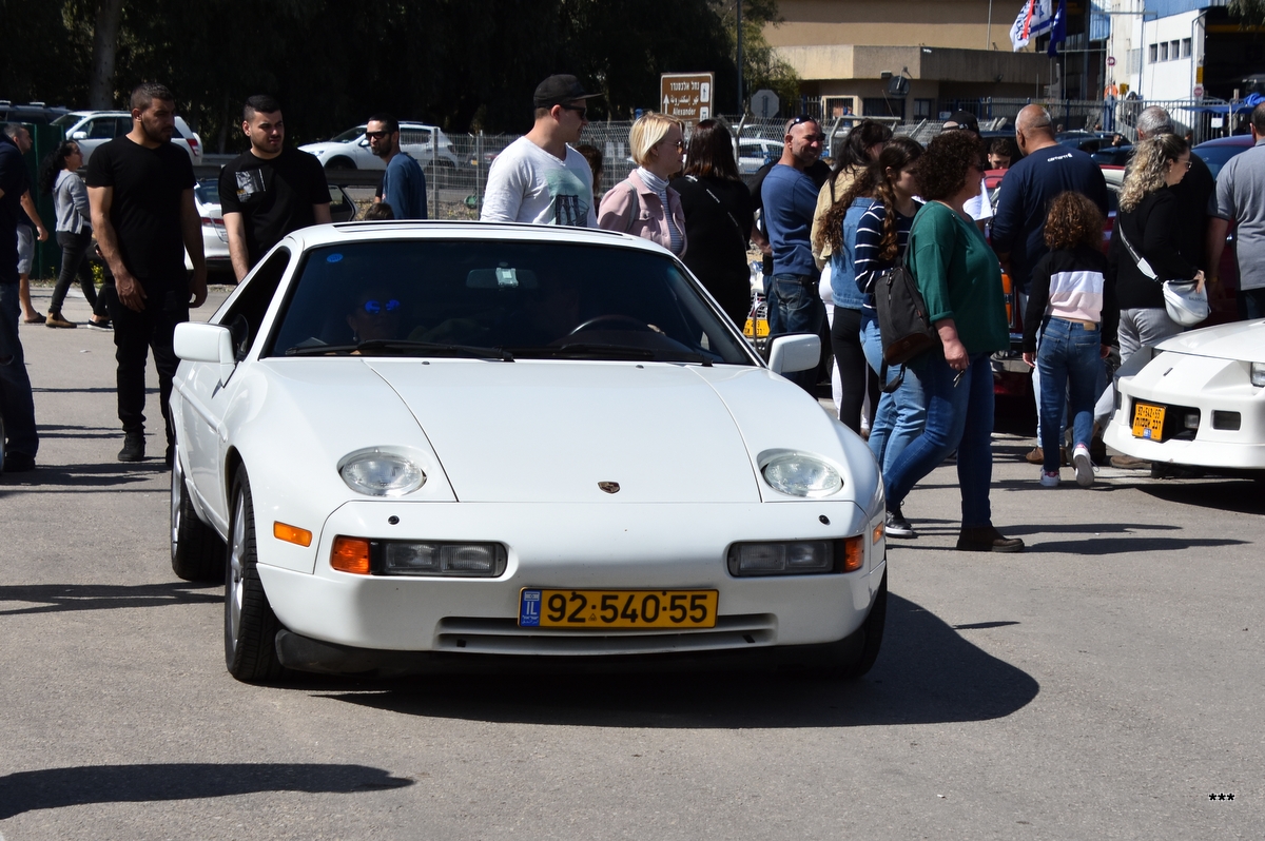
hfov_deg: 27.0
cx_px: 632
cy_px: 420
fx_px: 2633
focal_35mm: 75
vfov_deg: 18.2
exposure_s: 1/2000
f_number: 8
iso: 320
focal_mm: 50
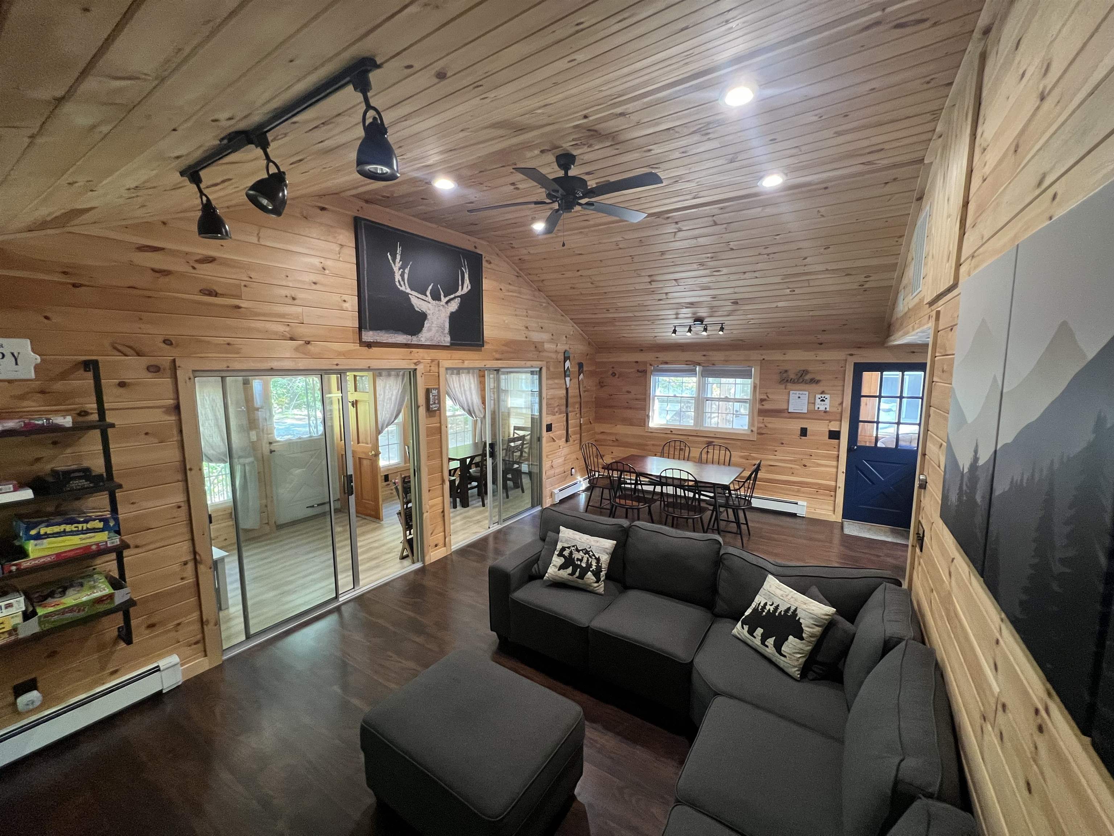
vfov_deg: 89.9
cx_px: 557
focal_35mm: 13
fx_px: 418
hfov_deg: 106.2
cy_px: 418
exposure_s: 1/60
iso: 320
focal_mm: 1.57
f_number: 1.8
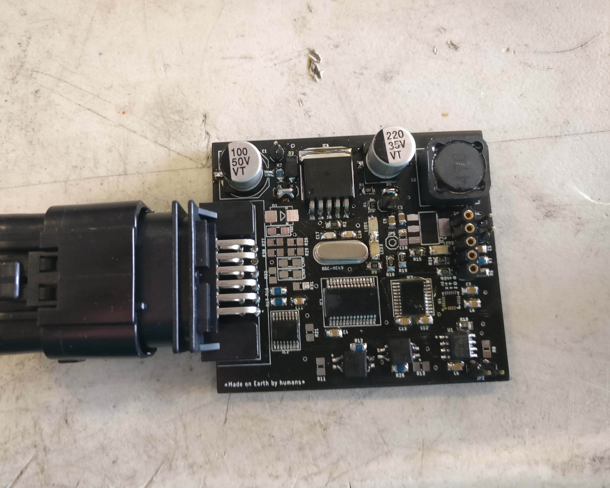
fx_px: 542
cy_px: 247
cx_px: 276
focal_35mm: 30
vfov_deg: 48.5
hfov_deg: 58.7
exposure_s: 1/20
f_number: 2
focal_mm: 4.26
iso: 400
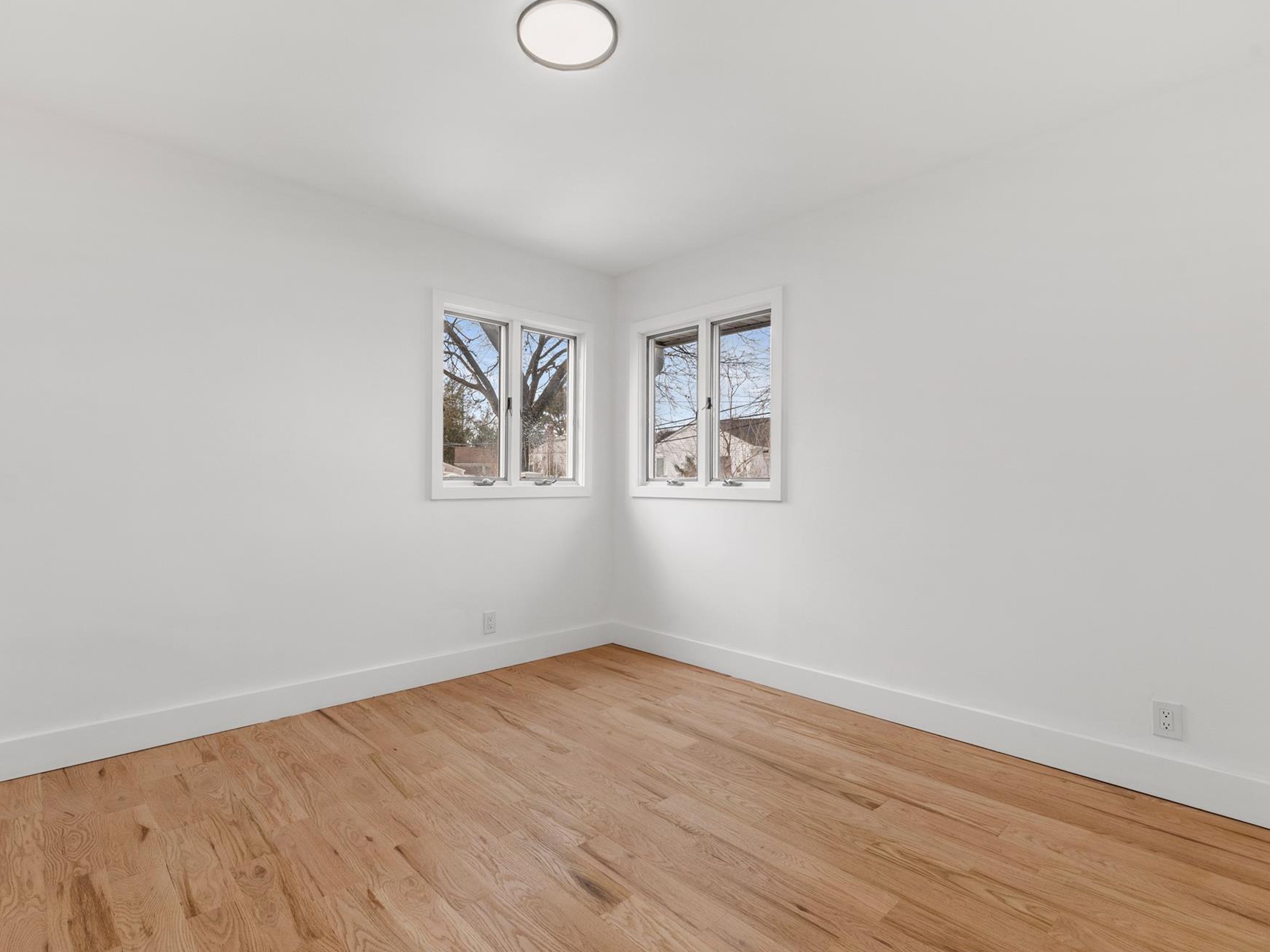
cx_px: 607
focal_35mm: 17
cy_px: 491
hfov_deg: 91.0
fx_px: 624
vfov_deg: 74.7
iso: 500
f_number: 8
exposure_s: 1/50
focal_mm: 15
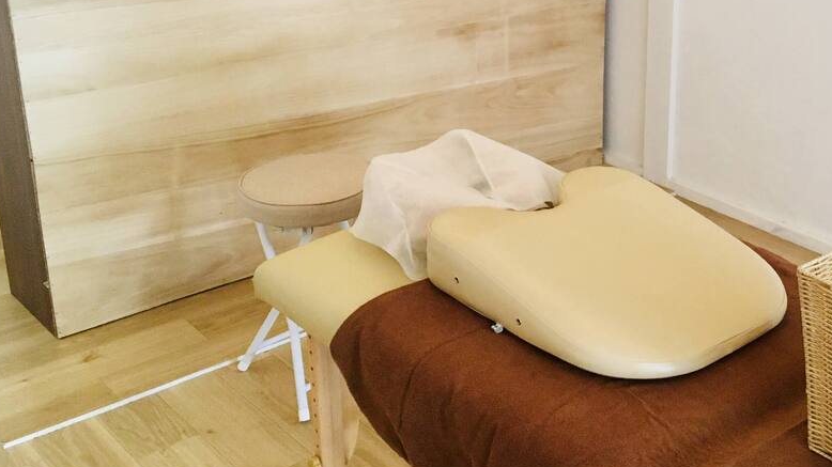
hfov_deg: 38.9
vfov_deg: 22.8
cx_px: 621
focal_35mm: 52
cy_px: 123
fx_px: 1147
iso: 125
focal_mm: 4.15
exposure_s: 1/30
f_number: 2.2
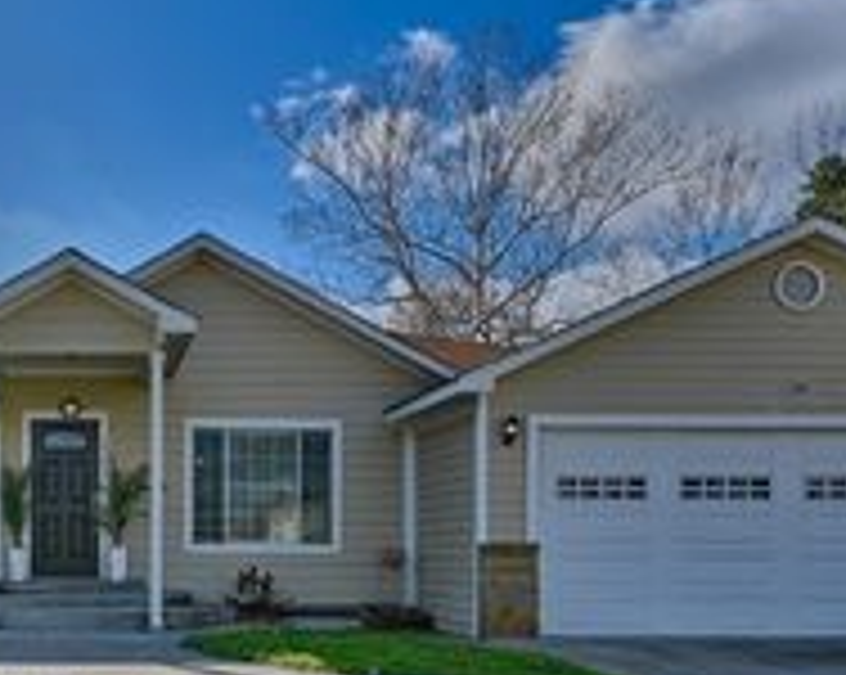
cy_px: 551
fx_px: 1000
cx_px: 68
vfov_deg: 35.9
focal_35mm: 40
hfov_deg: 41.7
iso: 100
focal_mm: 16
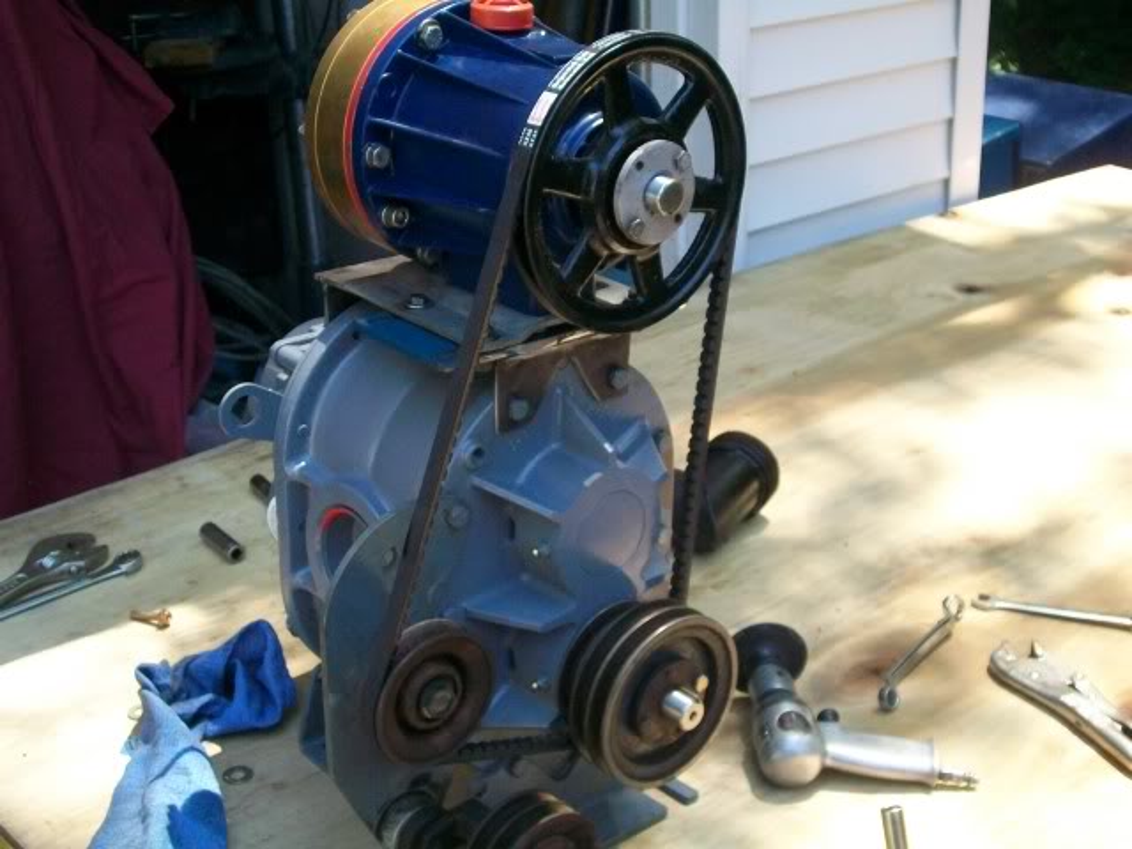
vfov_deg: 29.1
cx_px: 566
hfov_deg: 38.2
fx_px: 1635
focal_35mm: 50
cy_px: 424
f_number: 3.6
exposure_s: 1/125
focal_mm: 8.8
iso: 160
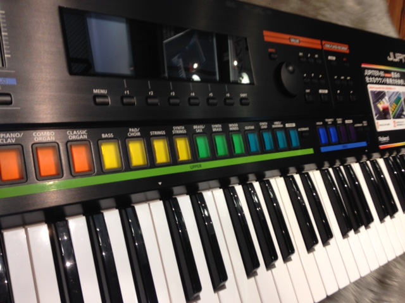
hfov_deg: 55.4
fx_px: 386
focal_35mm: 33
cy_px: 152
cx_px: 202
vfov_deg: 42.9
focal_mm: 4.12
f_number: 2.4
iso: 50
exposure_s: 1/20
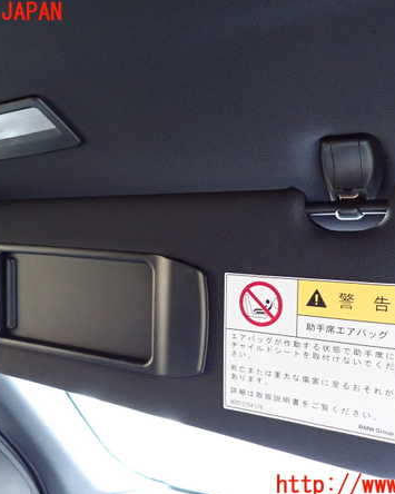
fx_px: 482
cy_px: 249
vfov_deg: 54.2
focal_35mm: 33
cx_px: 194
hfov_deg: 44.5
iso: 800
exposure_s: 1/30
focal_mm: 4.5
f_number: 2
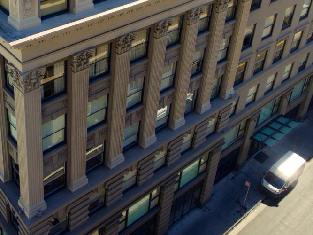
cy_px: 24
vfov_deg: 30.7
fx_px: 407
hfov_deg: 40.8
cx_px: 75
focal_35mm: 45
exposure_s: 1/80
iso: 100
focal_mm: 3.61
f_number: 2.8
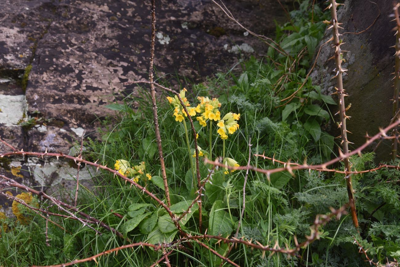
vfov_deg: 29.9
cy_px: 134
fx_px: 500
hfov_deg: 43.6
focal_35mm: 45
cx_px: 200
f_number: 9
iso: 800
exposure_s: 1/160
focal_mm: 45
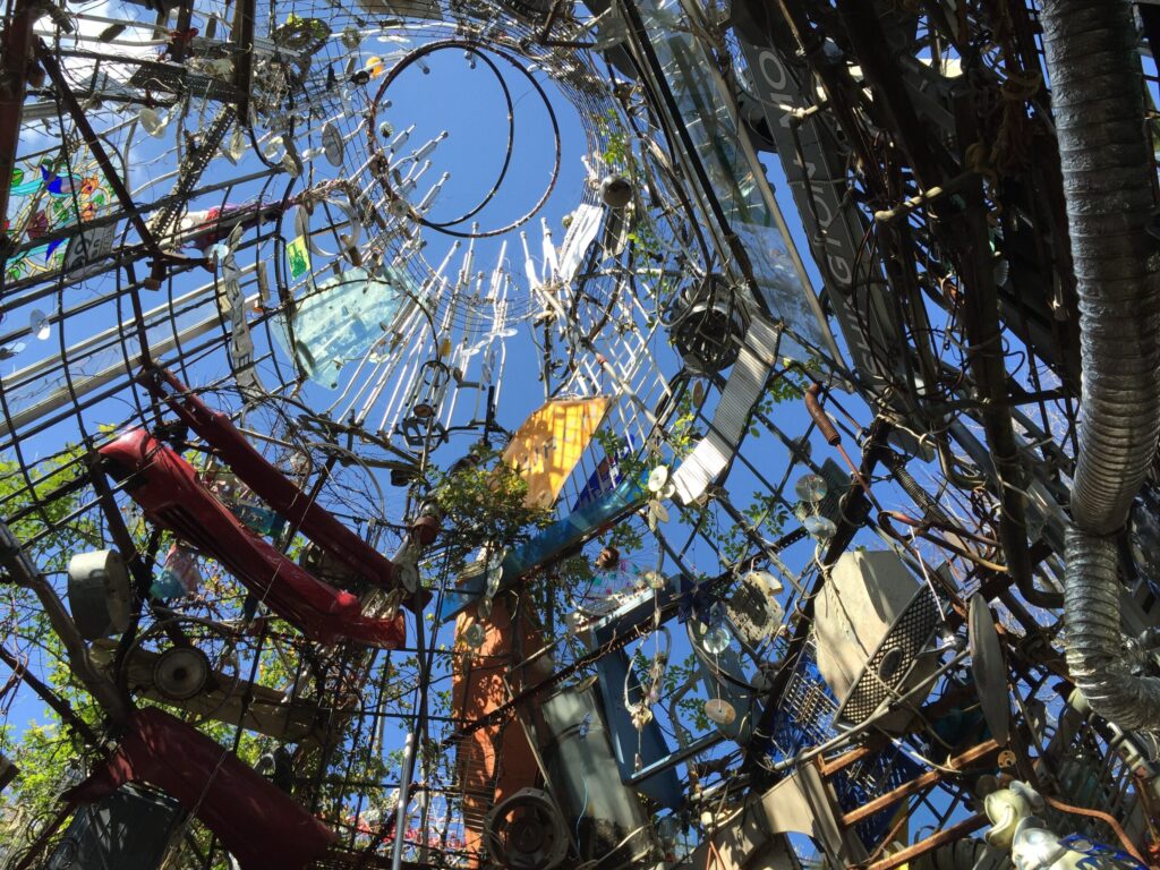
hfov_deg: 61.7
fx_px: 972
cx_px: 580
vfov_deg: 48.2
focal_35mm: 29
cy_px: 435
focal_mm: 4.15
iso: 32
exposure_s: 1/760
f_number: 2.2
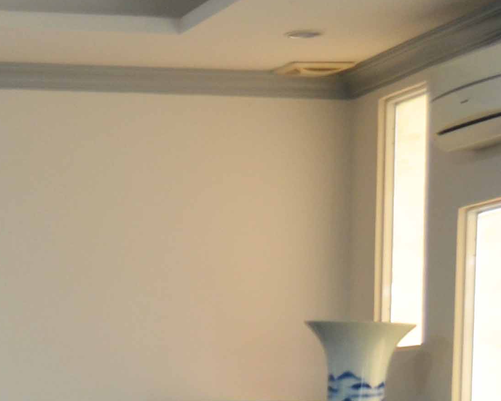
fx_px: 2447
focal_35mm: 165
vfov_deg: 9.2
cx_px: -531
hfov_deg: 10.6
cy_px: 556
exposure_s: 1/20
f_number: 4.5
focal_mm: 28
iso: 400
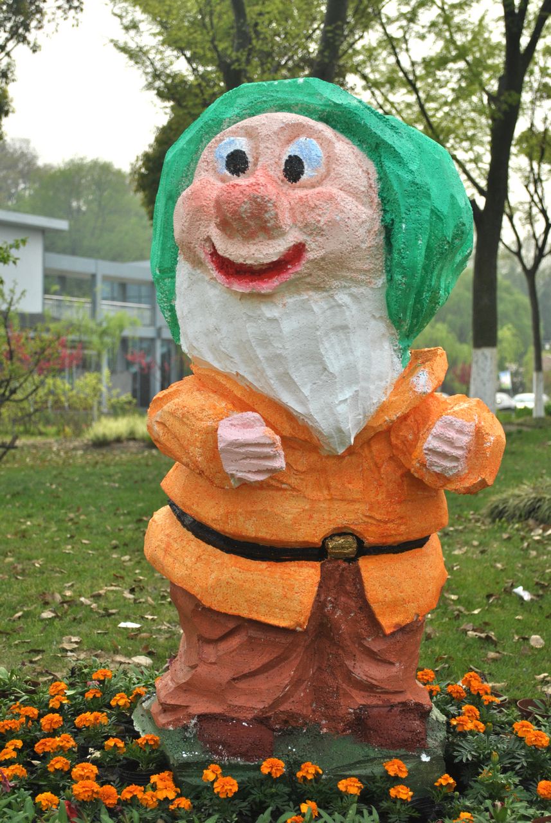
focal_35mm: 60
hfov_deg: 22.7
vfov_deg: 33.4
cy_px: 412
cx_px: 276
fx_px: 1373
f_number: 5.3
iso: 200
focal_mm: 40
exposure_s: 1/800
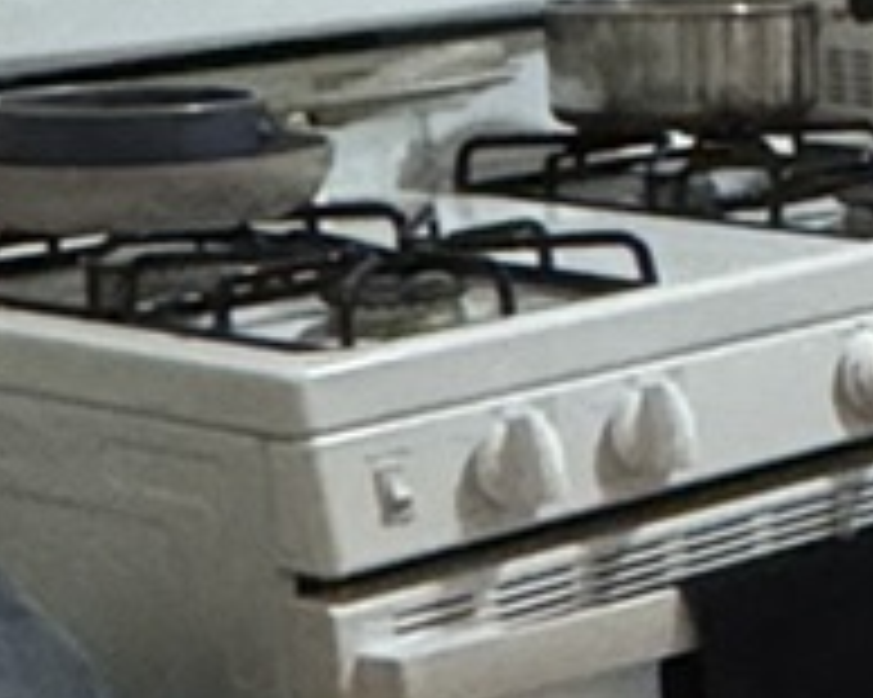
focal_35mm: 144
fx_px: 3719
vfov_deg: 10.7
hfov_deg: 10.8
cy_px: 257
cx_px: 2272
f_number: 2.2
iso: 640
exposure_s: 1/60
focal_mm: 2.22
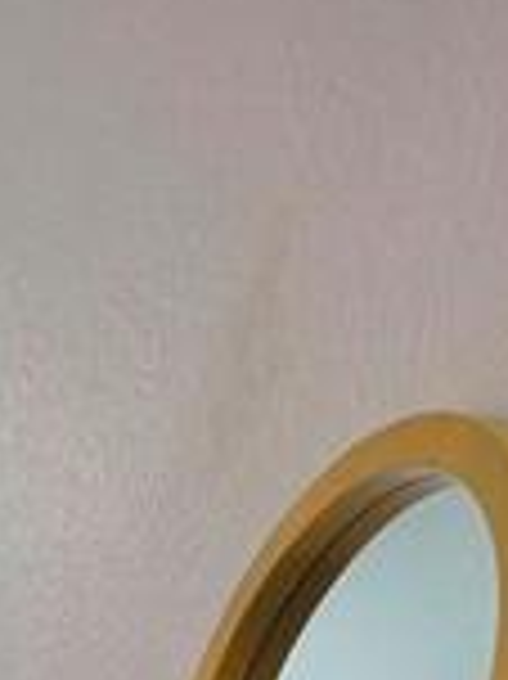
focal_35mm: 69
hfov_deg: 17.5
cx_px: -387
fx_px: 1352
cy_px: 1626
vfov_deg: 15.3
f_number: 1.9
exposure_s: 1/50.3
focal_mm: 2.2
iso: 160
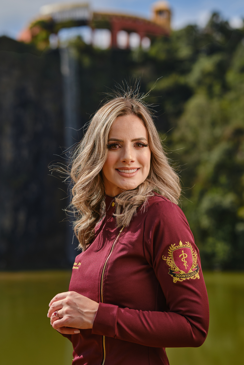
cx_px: 122
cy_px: 182
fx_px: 762
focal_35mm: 75
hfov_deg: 18.2
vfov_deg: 27.0
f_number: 2.5
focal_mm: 50
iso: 160
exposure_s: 1/2000
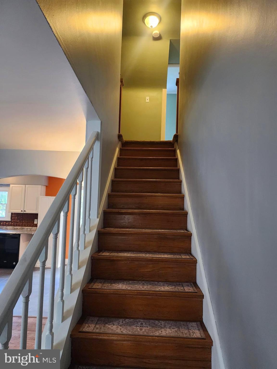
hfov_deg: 58.9
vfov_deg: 73.9
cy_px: 184
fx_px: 245
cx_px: 138
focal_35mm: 23
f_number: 1.8
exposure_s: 1/120
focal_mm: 6.4
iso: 1000
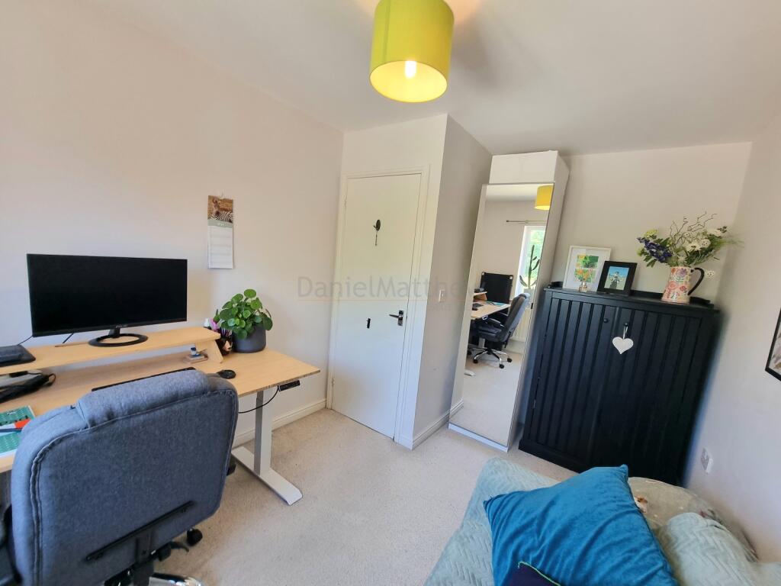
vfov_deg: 89.9
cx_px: 390
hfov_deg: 106.2
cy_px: 293
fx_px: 293
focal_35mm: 13
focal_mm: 2.2
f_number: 2.2
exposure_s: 1/60.2
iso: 125
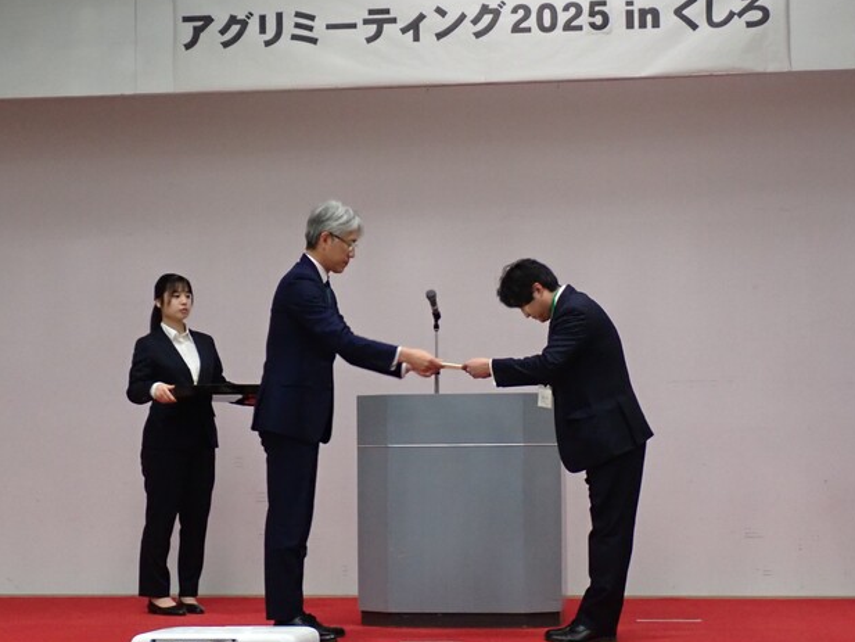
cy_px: 313
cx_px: 420
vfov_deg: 26.1
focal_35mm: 56
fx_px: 1383
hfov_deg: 34.3
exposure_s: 1/25
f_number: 3.3
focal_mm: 9.65
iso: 800
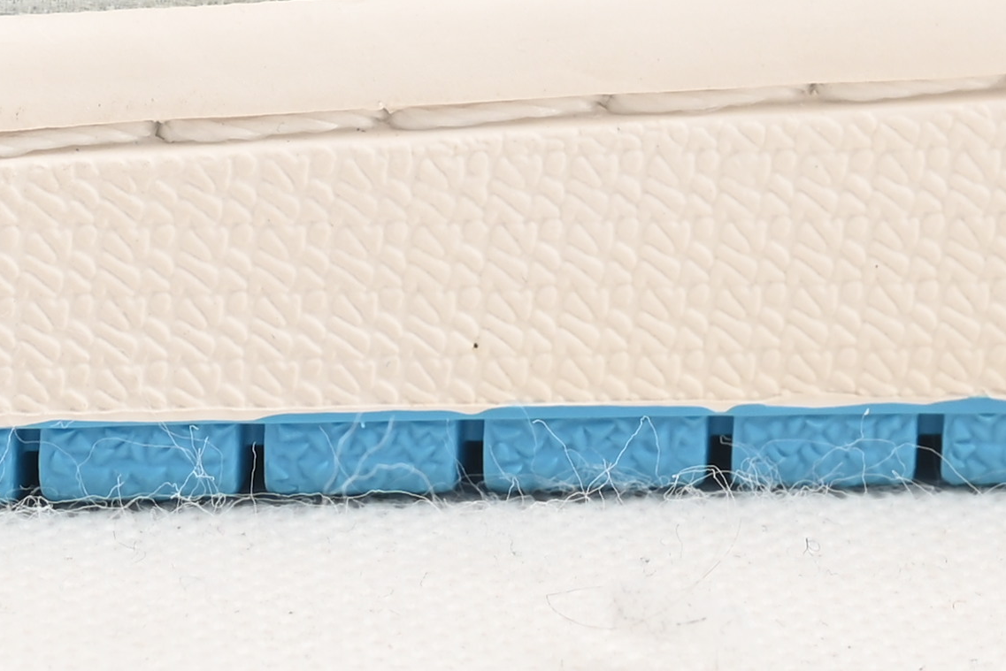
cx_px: 642
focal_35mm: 217
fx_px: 6066
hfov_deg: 9.5
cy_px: -333
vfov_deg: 6.3
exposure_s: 1/200
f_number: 10
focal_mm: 41
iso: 100
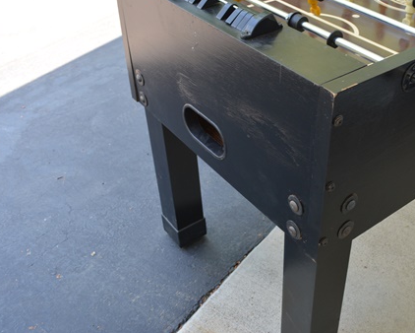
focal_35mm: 40
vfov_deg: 37.3
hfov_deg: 45.5
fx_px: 492
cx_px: 251
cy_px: 141
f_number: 5.6
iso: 400
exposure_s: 1/125
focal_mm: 20
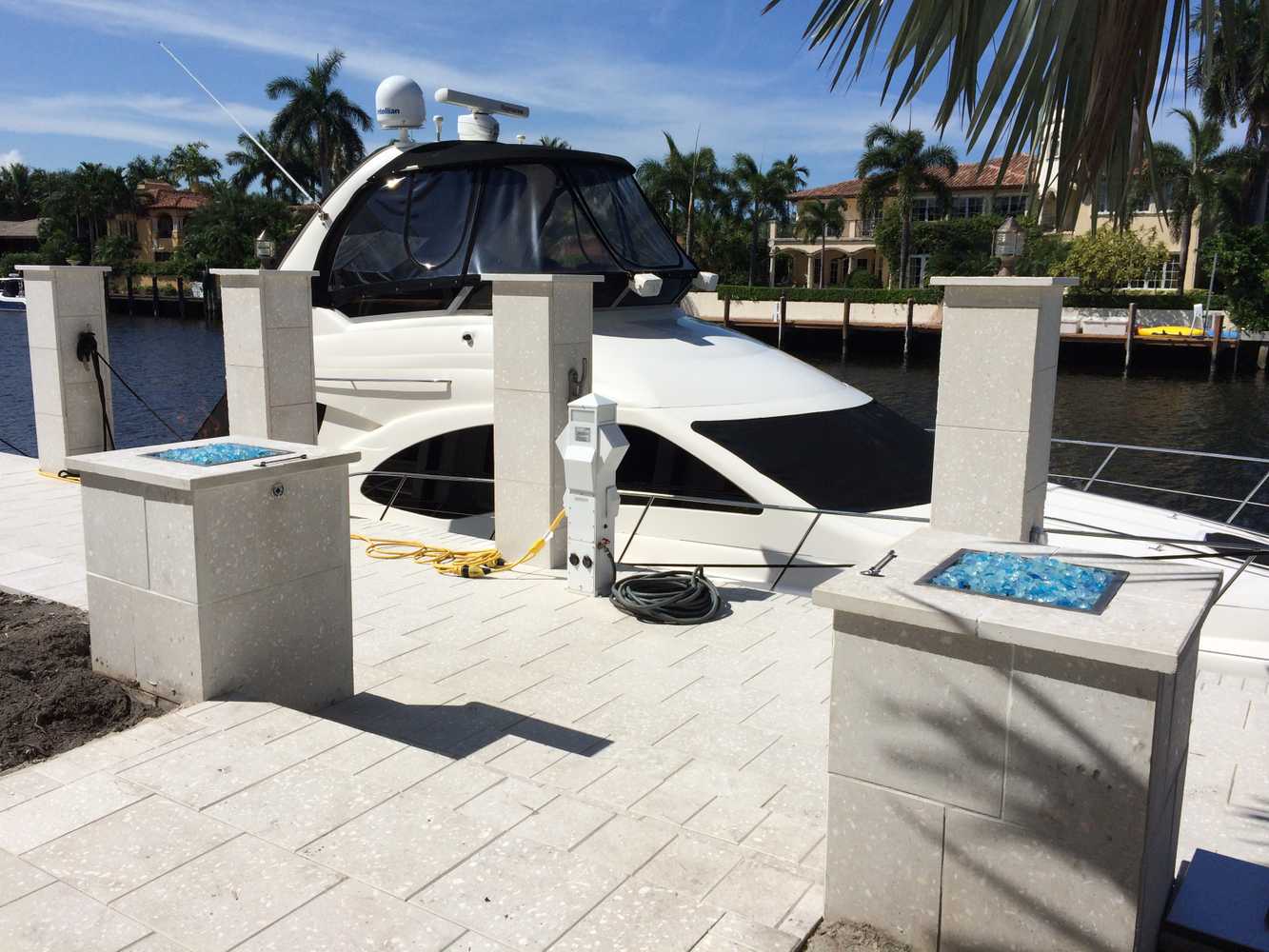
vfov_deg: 46.8
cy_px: 476
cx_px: 634
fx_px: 1100
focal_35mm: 30
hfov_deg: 60.0
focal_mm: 4.12
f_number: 2.2
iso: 40
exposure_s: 1/5128
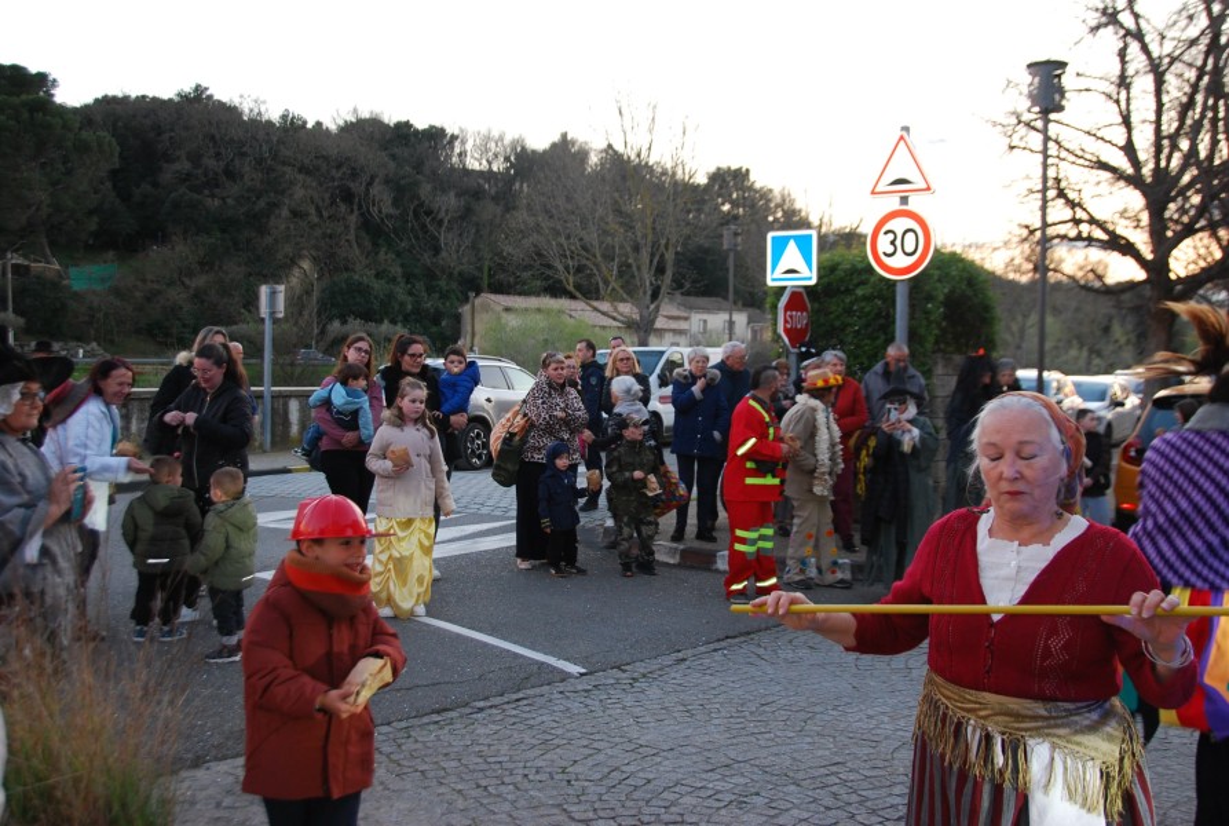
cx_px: 614
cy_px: 413
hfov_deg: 53.0
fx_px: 1232
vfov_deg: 37.1
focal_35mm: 36
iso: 400
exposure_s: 1/60
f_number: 4
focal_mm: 24
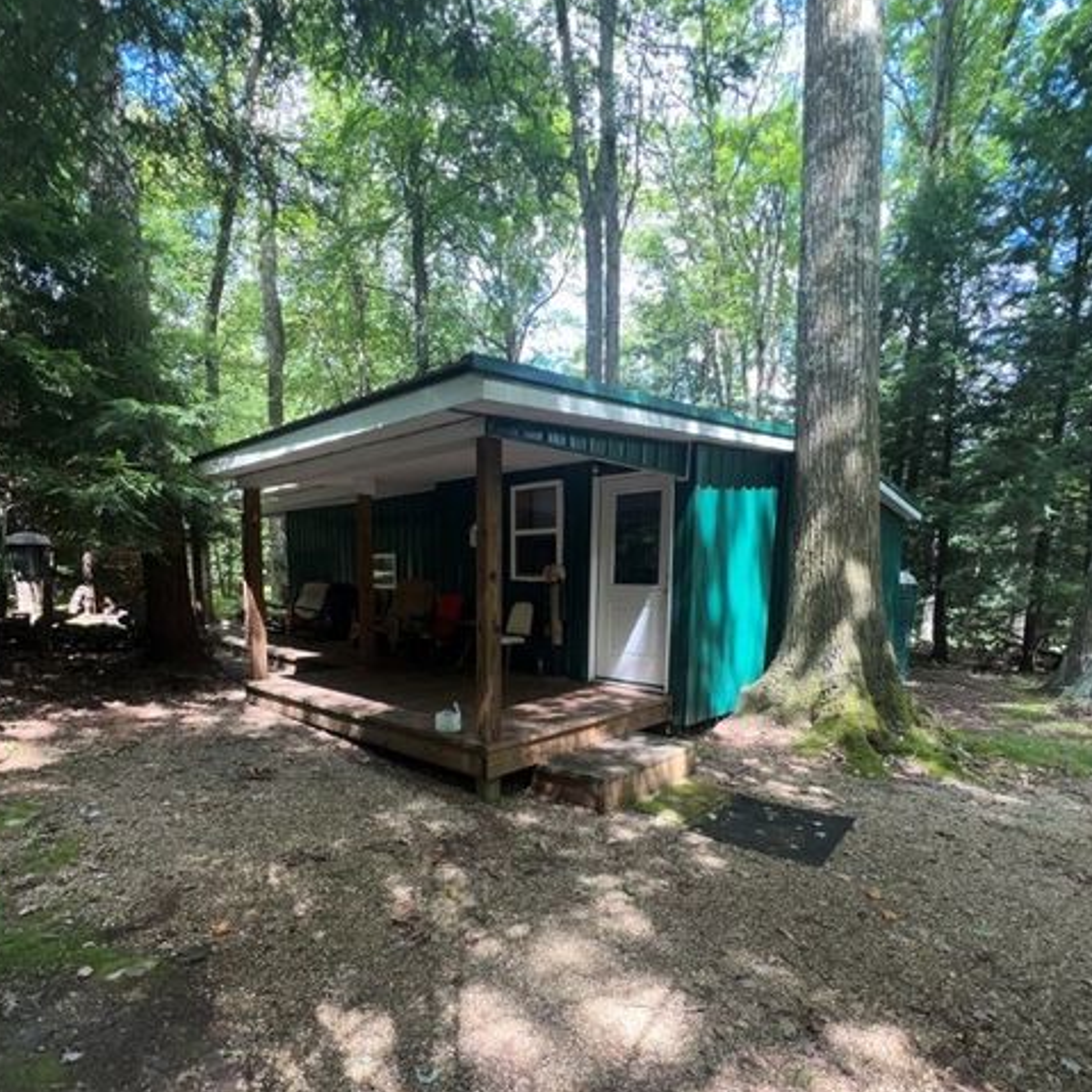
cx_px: 538
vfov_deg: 86.4
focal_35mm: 16
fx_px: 571
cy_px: 651
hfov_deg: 87.4
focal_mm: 1.57
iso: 25
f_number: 1.8
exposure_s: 1/152
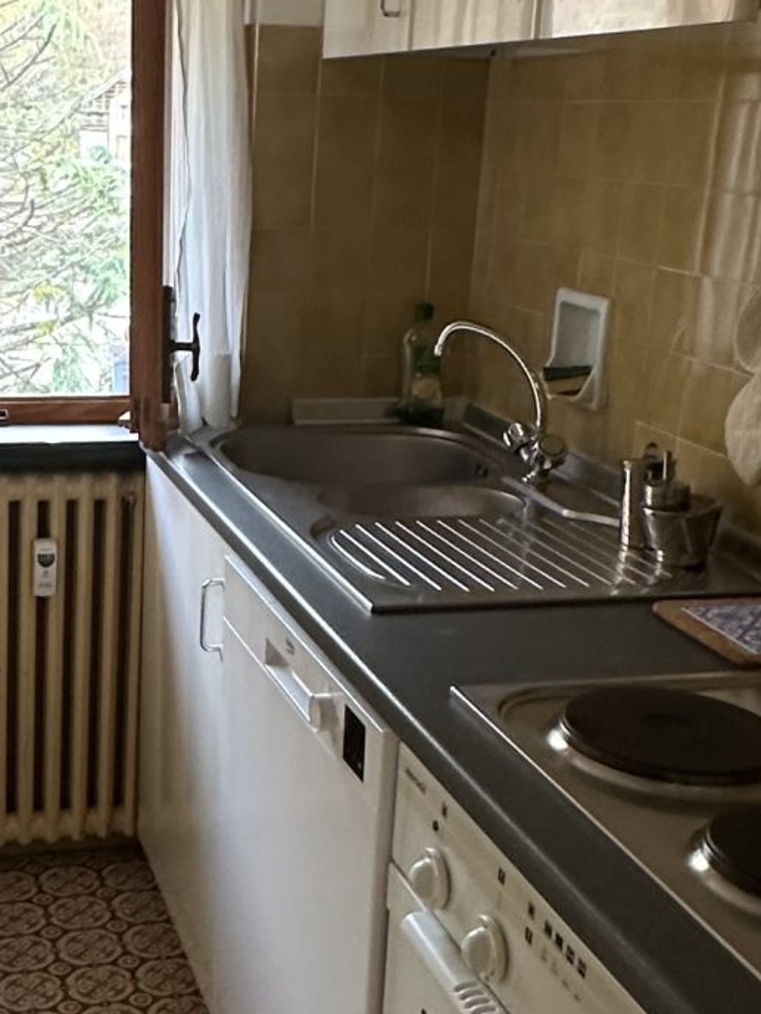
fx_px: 1524
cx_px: 200
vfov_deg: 36.8
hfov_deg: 27.7
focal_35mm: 52
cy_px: 546
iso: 250
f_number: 2.2
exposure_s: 1/50
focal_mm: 2.22
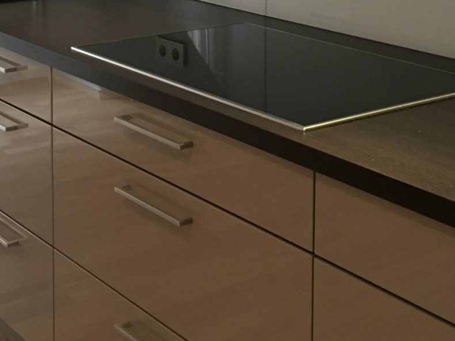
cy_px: -50
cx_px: 194
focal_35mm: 75
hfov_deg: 26.0
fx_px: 986
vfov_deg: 18.7
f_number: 2.2
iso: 200
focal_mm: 4.15
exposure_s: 1/33
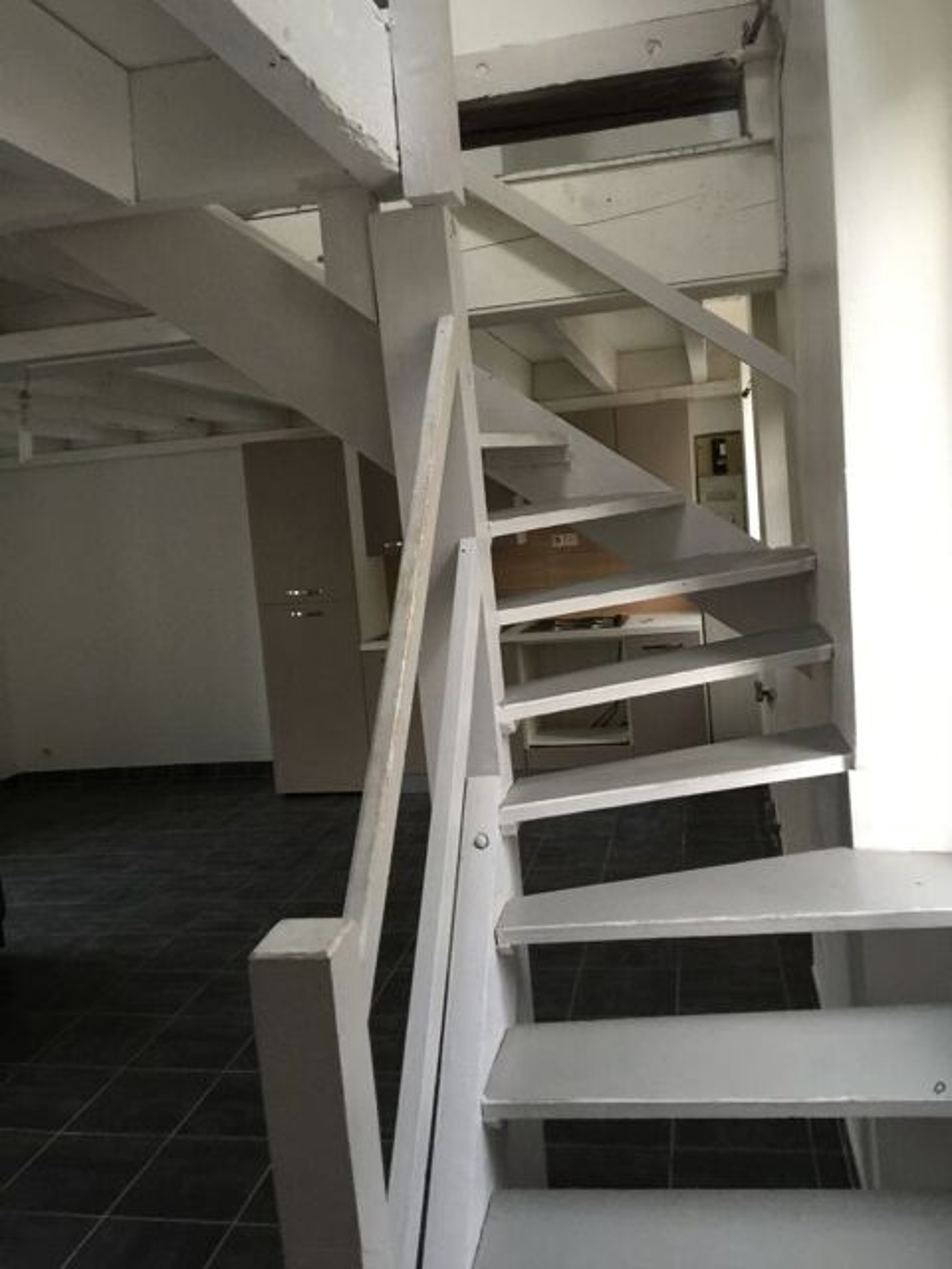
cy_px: 634
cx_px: 476
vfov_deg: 61.7
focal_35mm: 29
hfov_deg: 48.2
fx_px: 1063
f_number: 2.2
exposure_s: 1/10
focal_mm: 4.15
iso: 100
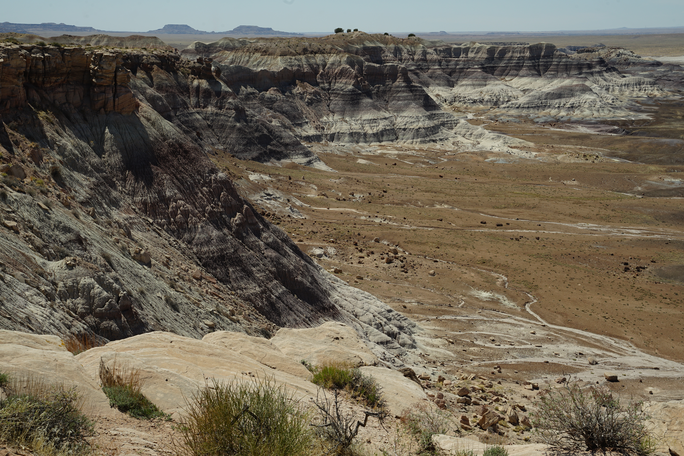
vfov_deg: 21.9
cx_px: 342
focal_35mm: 62
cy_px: 228
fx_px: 1178
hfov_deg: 32.4
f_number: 18
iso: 50
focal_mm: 62
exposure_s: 1/60
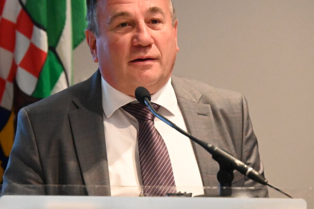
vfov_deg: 4.2
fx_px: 2859
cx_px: 142
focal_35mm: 328
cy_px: 104
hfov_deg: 6.3
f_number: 6.3
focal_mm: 200
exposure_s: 1/200
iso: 14400
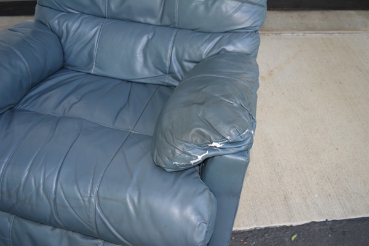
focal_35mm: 36
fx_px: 369
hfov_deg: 53.1
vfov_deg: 36.9
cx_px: 184
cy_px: 123
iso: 250
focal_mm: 24
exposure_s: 1/125
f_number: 4
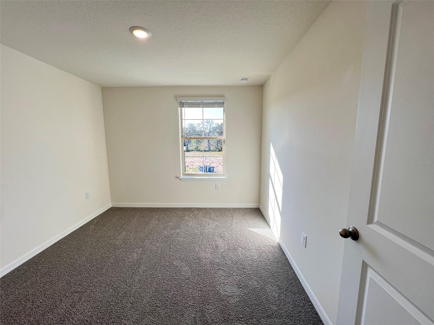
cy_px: 162
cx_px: 217
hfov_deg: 106.2
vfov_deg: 89.9
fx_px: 163
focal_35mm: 13
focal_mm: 1.57
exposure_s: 1/120
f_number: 1.8
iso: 32
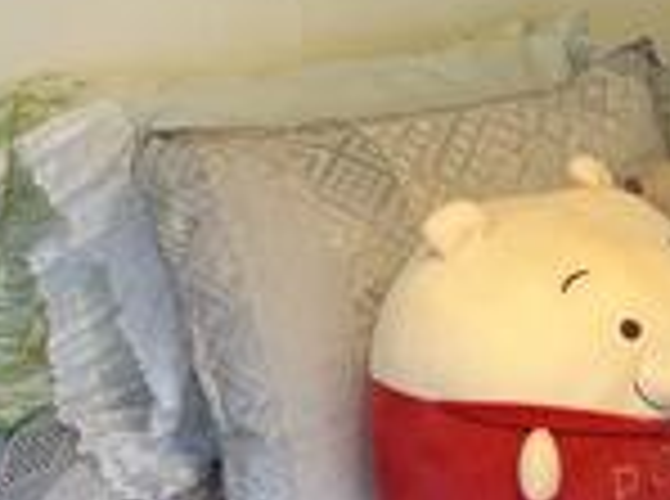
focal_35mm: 105
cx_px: 571
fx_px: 2027
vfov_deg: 14.0
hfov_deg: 18.5
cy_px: 153
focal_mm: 5.96
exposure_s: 1/60
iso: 100
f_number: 1.6
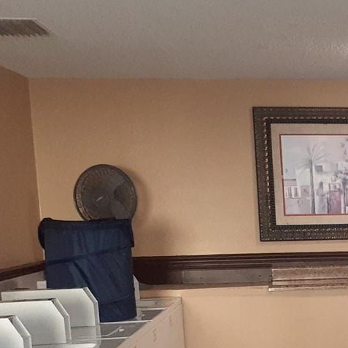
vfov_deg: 21.3
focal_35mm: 80
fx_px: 910
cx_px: 509
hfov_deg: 19.2
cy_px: 298
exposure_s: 1/40
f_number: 1.9
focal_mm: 3.6
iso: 320
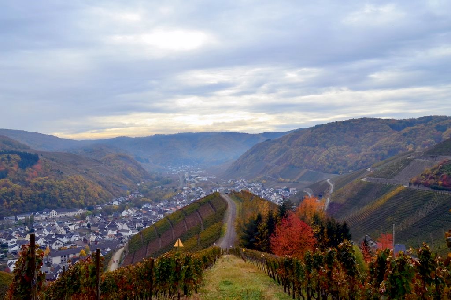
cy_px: 150
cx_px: 226
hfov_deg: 67.4
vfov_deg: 47.9
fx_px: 338
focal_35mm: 27
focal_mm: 18
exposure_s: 1/400
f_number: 7.1
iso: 200
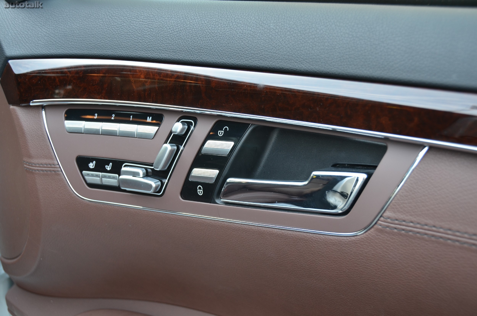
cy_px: 158
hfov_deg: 45.0
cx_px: 238
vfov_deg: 30.7
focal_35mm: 44
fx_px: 575
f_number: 4.5
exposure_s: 1/80
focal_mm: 29
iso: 400
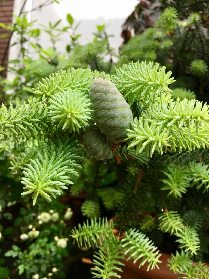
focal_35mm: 29
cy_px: 140
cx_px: 104
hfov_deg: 48.2
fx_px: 233
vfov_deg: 61.7
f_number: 2.2
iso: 32
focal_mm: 4.15
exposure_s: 1/120
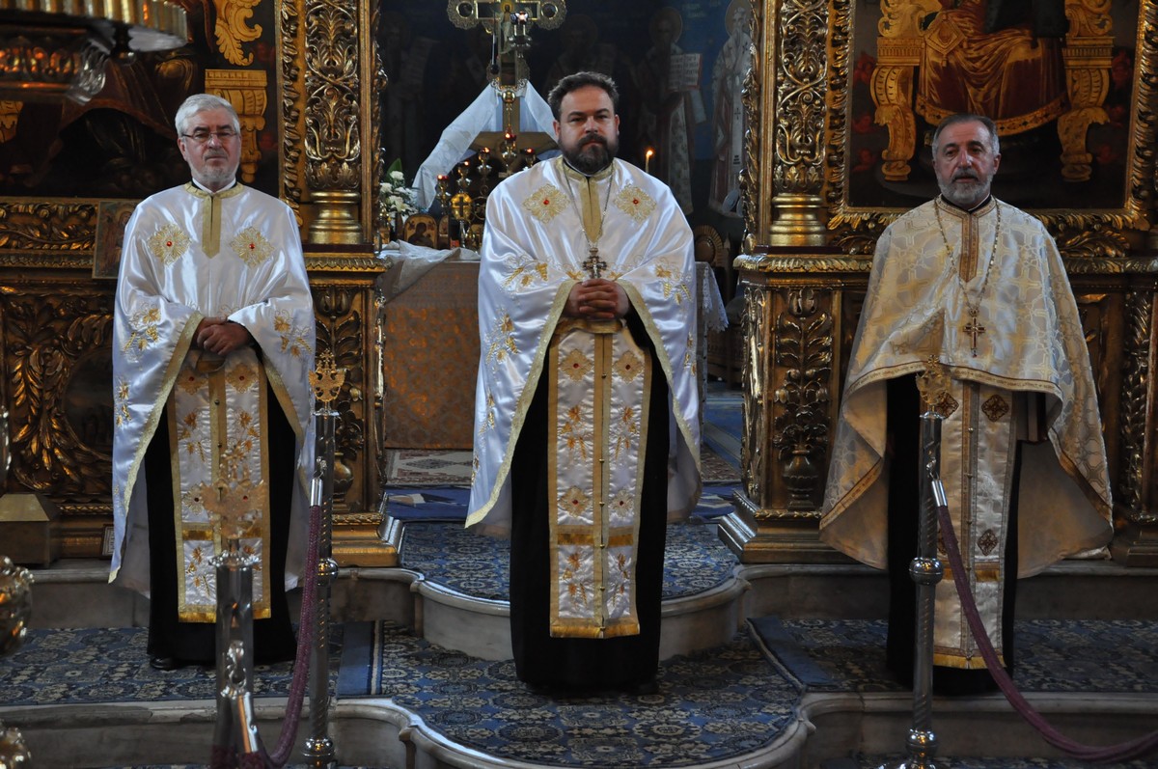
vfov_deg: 28.0
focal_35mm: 48
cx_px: 579
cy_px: 384
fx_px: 1542
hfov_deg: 41.2
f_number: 4.2
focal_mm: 32
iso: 1600
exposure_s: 1/50
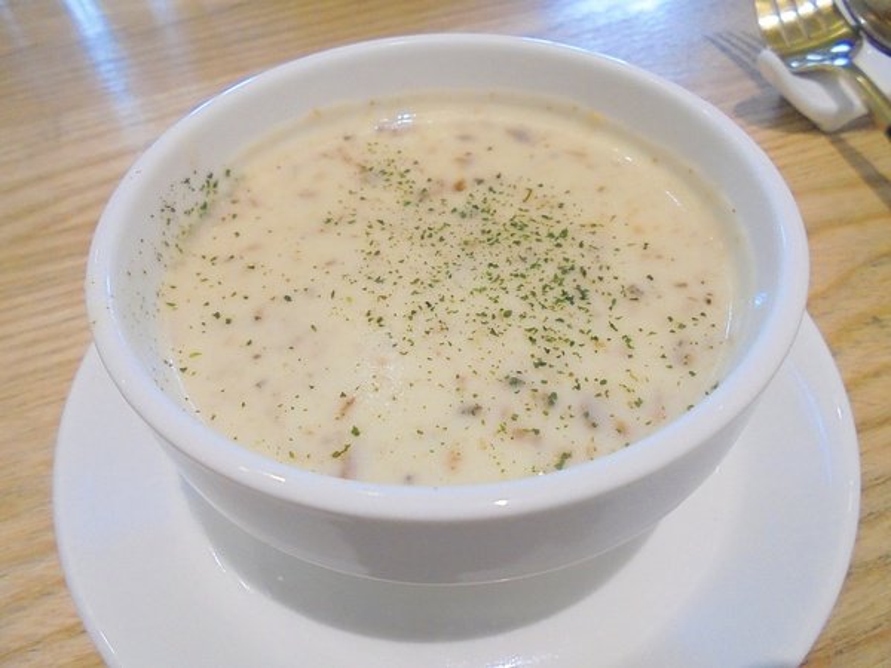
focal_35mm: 26
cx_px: 446
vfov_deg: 53.1
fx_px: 669
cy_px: 334
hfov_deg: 67.3
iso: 200
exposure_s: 1/30
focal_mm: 4.6
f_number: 3.5
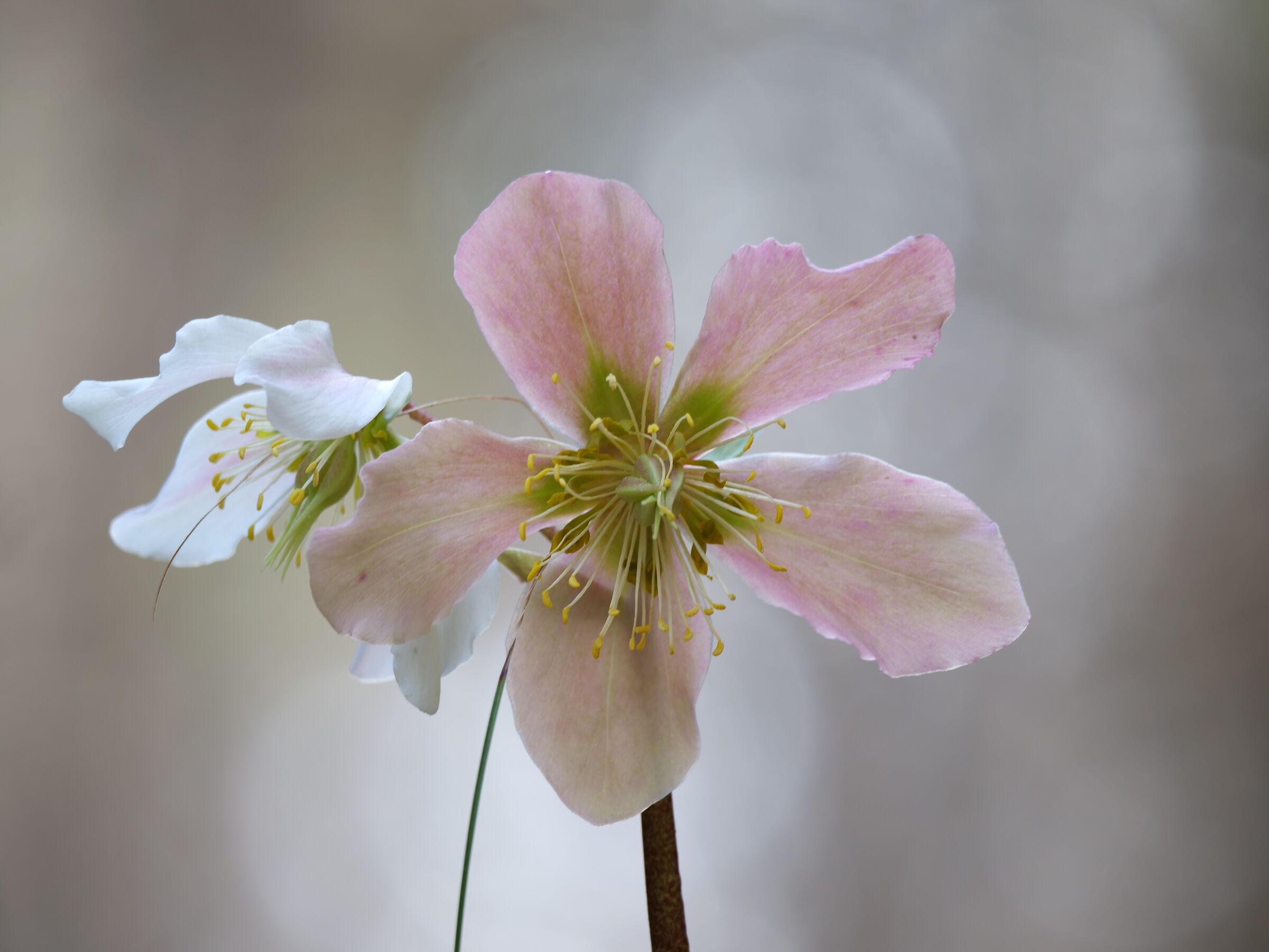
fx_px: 17303
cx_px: 634
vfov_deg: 3.2
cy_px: 476
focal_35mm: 472
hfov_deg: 4.2
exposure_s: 1/20
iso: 100
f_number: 5.3
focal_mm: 236
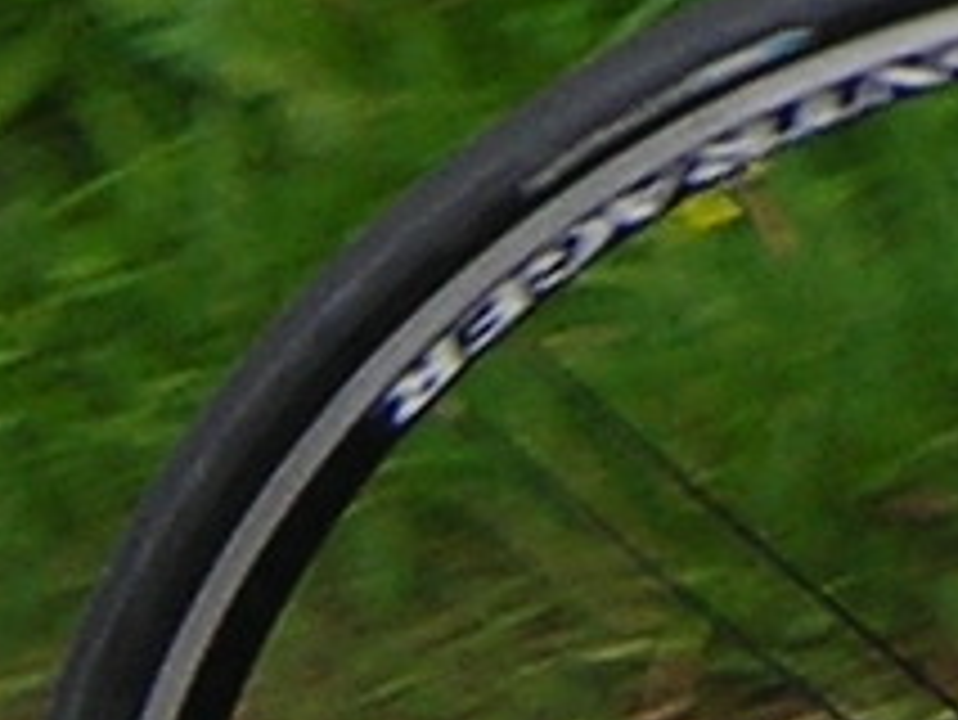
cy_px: -1809
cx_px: 1974
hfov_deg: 7.1
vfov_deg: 5.1
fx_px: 7476
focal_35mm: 270
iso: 100
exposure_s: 1/232
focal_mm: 4.7
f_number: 2.6
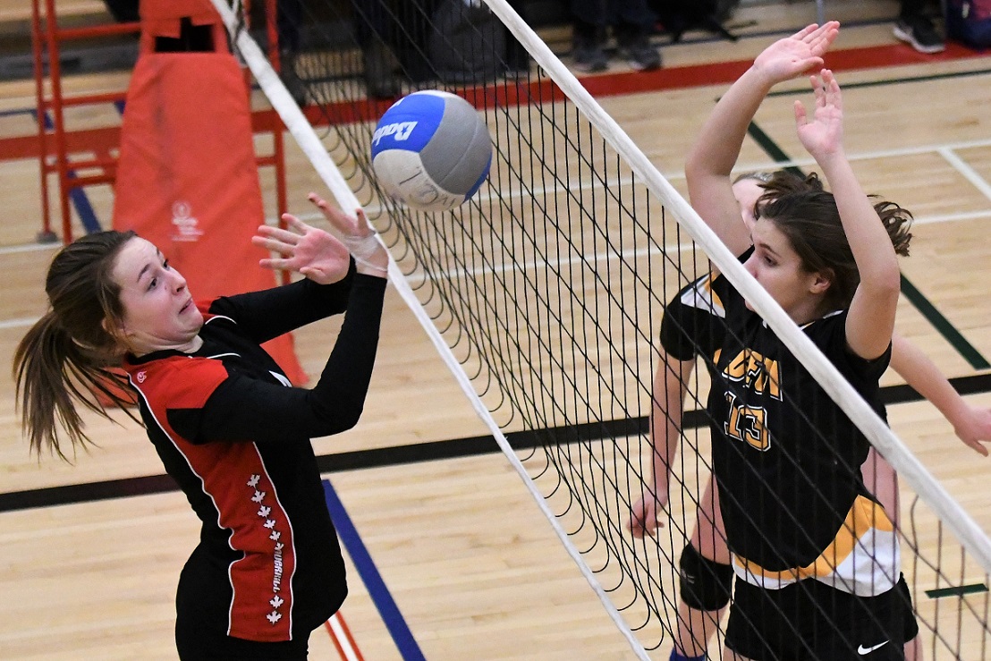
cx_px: 496
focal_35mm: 105
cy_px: 330
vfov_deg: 13.0
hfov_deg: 19.5
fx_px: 2891
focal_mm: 70
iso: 10000
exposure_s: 1/1000
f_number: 2.8
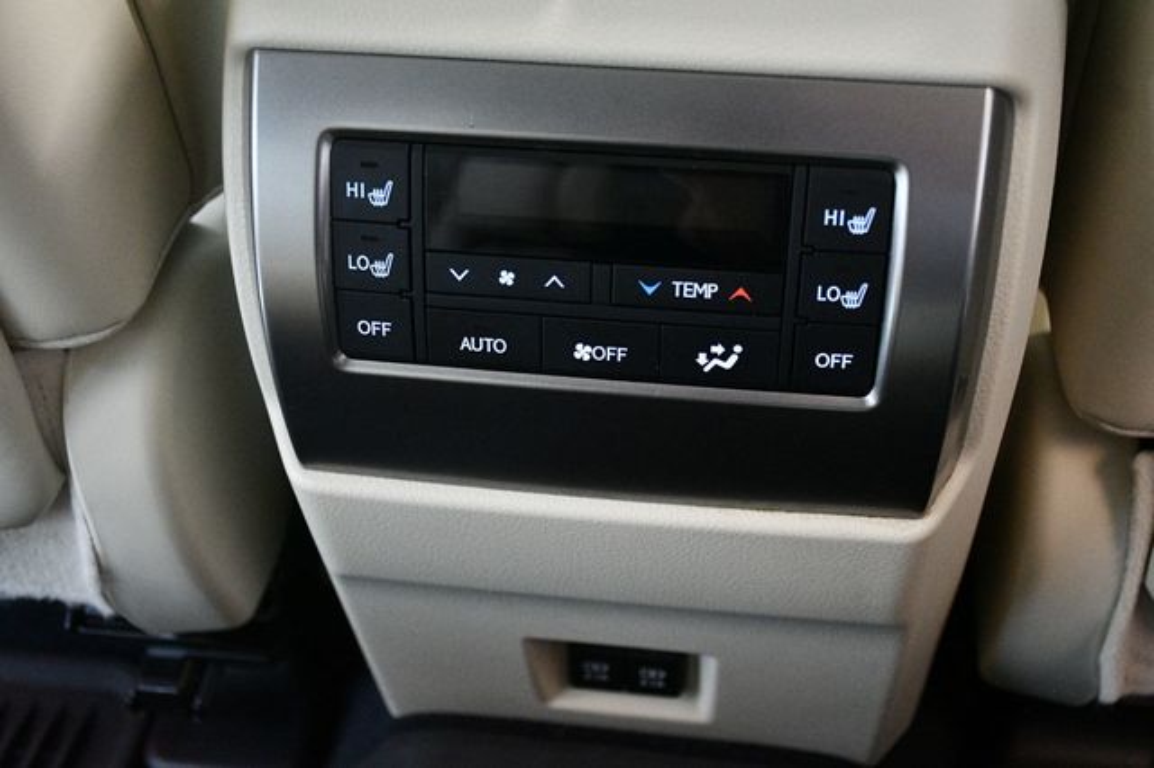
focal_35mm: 48
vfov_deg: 28.0
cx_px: 577
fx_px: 1538
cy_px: 384
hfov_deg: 41.1
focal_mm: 32
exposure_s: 1/60
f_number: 4
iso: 5000
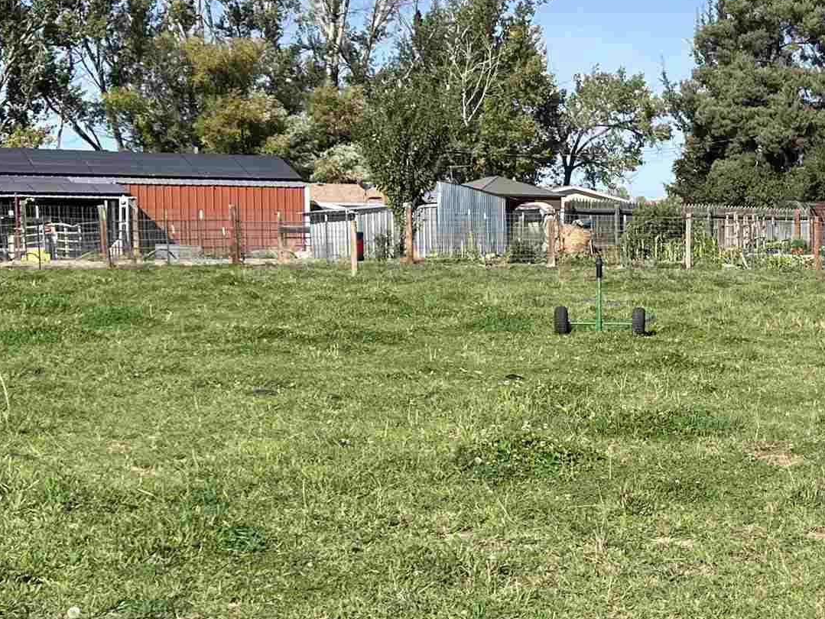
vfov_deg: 19.9
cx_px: 804
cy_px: 392
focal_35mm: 74
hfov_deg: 25.2
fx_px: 1764
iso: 50
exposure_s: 1/4115
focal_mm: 5.7
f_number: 1.5
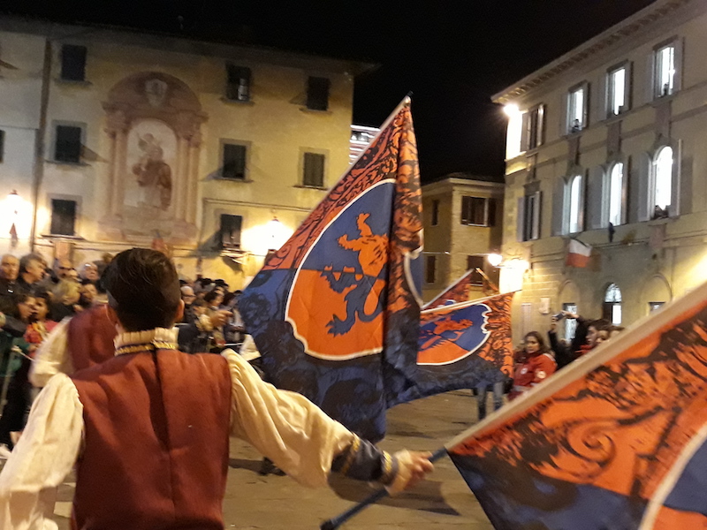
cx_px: 354
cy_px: 265
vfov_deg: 51.4
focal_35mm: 27
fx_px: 551
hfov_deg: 65.3
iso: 640
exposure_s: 1/25
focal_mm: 3.71
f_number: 1.7
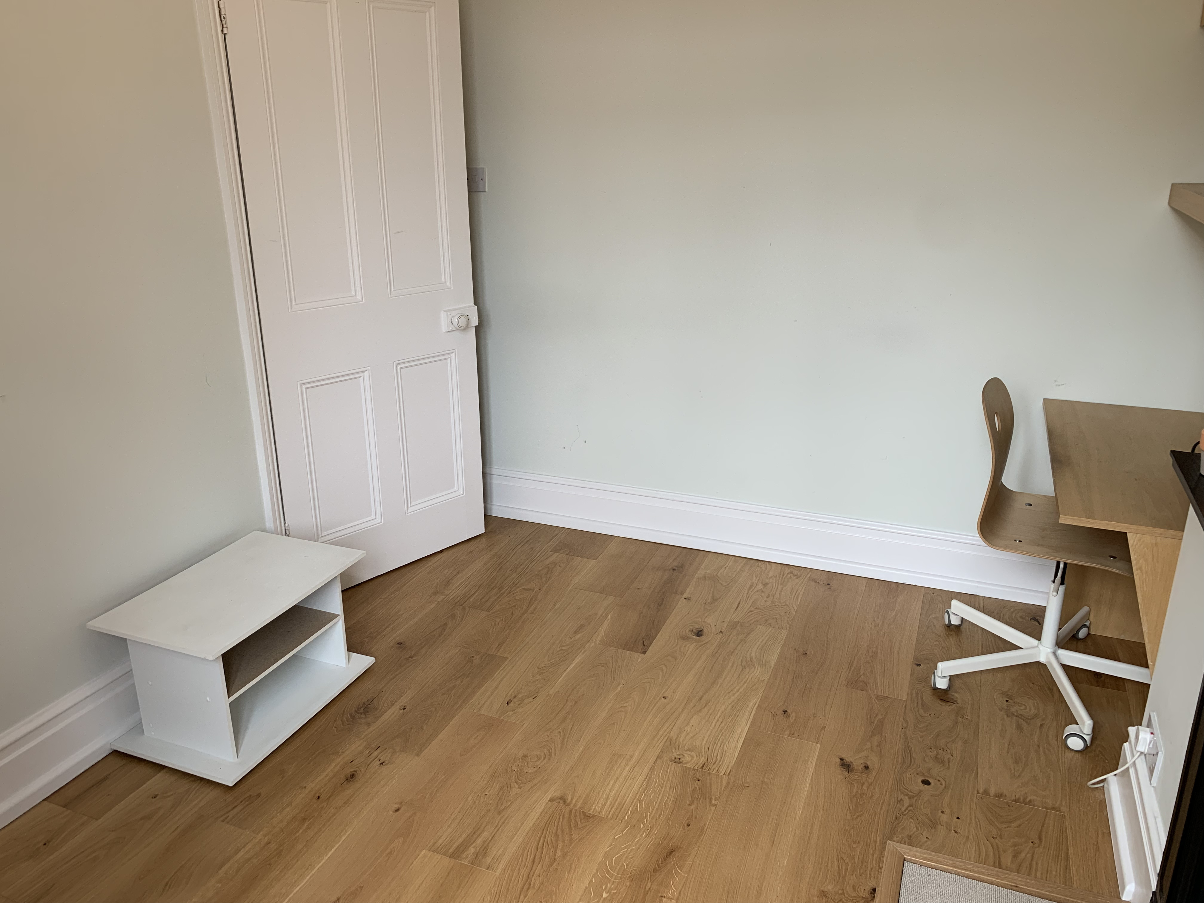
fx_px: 904
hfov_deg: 67.3
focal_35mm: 26
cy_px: 452
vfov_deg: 53.1
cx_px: 602
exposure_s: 1/121
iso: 50
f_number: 1.8
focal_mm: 4.25
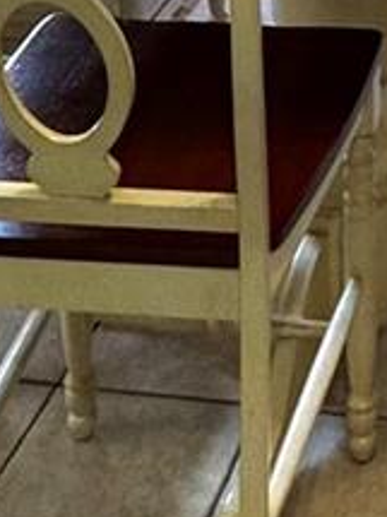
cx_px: 603
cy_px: -565
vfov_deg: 15.2
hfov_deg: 13.8
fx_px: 1492
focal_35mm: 100
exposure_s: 1/60
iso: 200
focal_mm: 2.22
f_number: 2.2
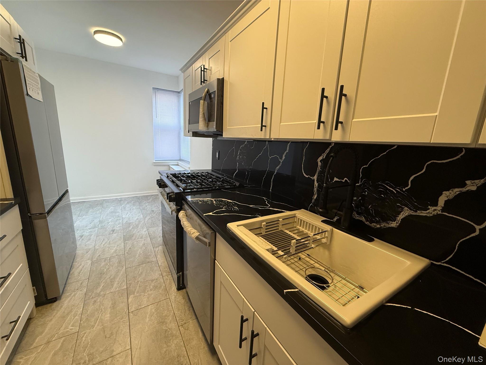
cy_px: 182
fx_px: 197
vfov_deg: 85.7
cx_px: 243
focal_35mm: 14
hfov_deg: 102.1
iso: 320
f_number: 2.2
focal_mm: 2.22
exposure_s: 1/120
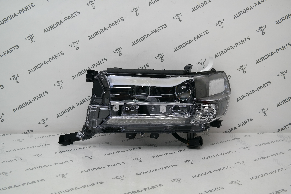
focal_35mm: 50
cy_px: 97
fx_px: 404
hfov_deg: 39.6
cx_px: 146
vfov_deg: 27.0
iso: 400
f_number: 6.3
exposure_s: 1/60
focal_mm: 33
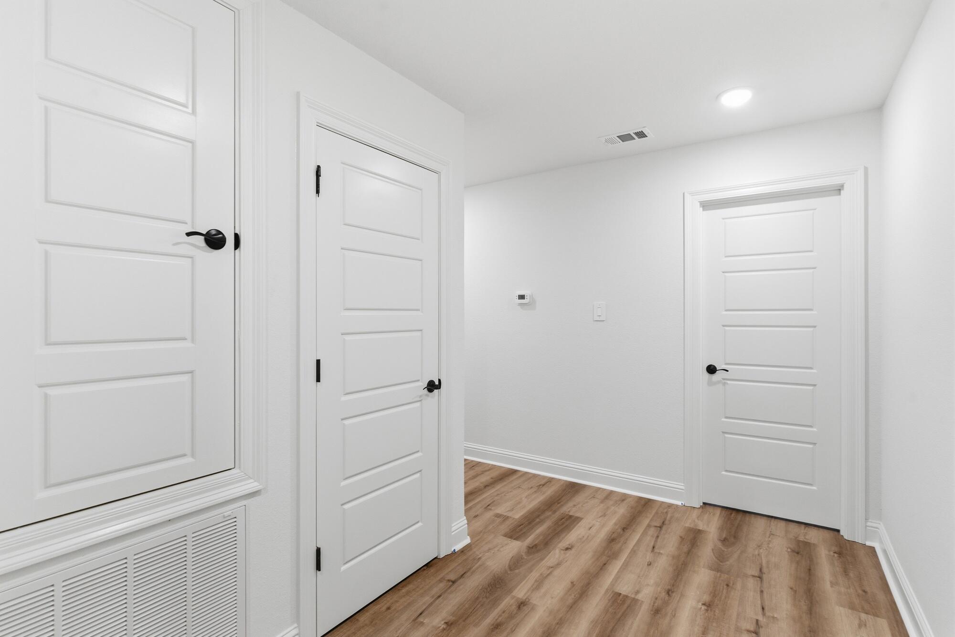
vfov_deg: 70.5
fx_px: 451
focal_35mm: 17
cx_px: 478
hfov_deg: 93.3
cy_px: 318
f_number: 8
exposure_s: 1/80
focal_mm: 17
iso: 500
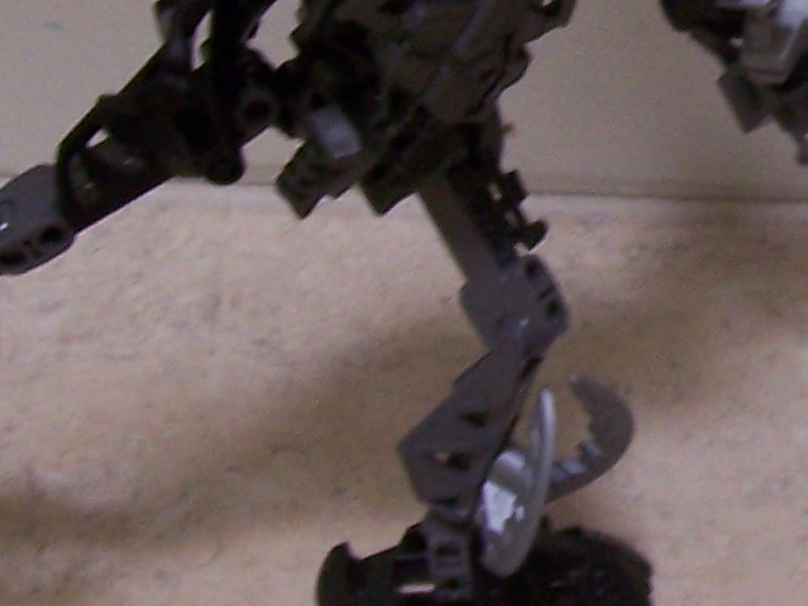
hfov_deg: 14.0
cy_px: 100
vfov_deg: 10.8
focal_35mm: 137
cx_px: 970
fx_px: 3197
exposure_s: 1/30
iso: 160
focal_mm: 5.6
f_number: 2.7
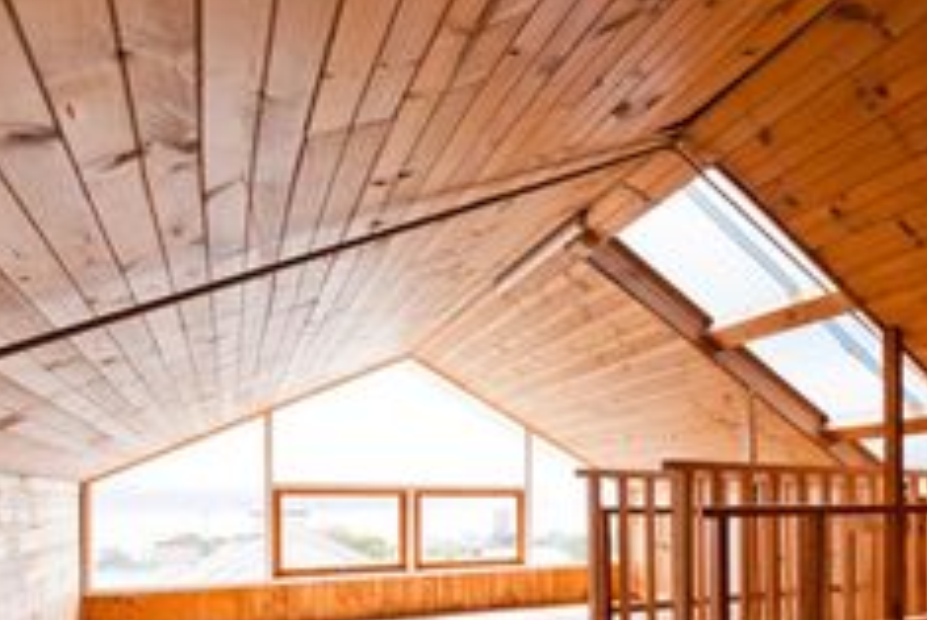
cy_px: 484
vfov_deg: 44.5
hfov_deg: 54.2
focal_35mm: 28
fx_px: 721
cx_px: 884
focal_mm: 14
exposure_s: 1/80
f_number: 9
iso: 280
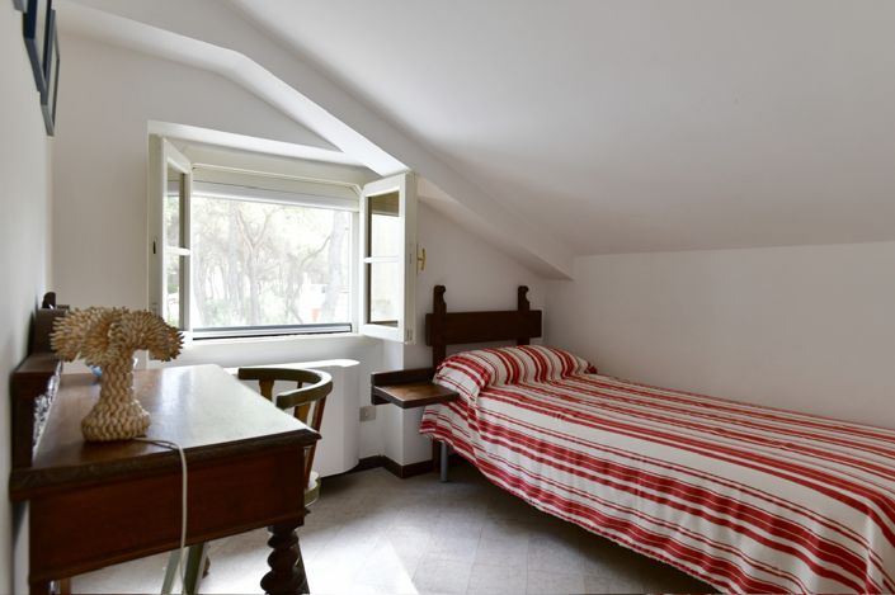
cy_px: 298
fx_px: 497
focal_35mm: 20
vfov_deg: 61.9
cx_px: 448
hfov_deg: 84.0
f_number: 5
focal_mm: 20
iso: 800
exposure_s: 1/80
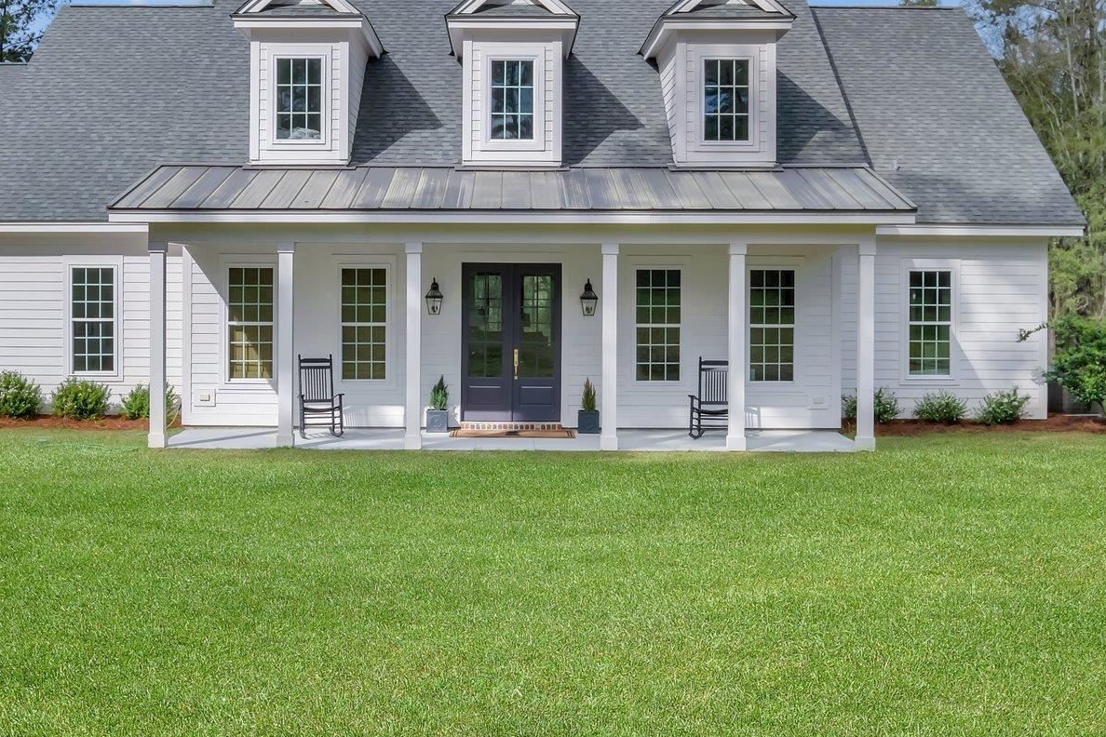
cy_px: 279
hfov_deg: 39.6
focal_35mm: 50
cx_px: 497
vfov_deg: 26.9
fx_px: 1536
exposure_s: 1/1400
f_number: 8
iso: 320
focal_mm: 19.1
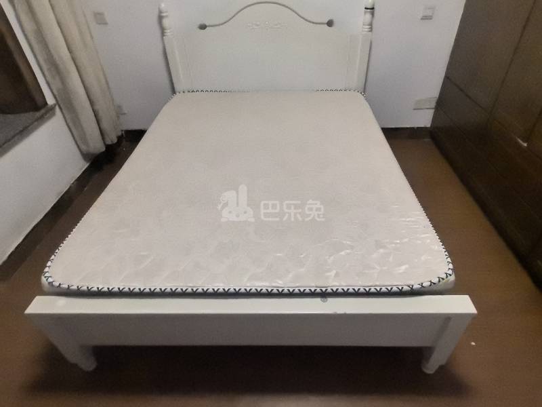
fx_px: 329
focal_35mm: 21
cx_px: 271
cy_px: 204
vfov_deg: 63.4
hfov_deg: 79.0
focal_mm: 1.95
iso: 1250
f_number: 2.2
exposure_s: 1/25
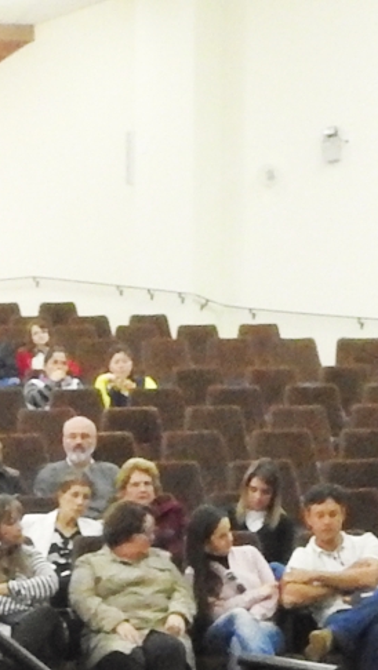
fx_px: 2259
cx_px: -113
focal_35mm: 127
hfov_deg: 9.4
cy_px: 857
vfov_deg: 16.1
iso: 800
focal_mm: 4.3
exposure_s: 1/6
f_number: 7.6
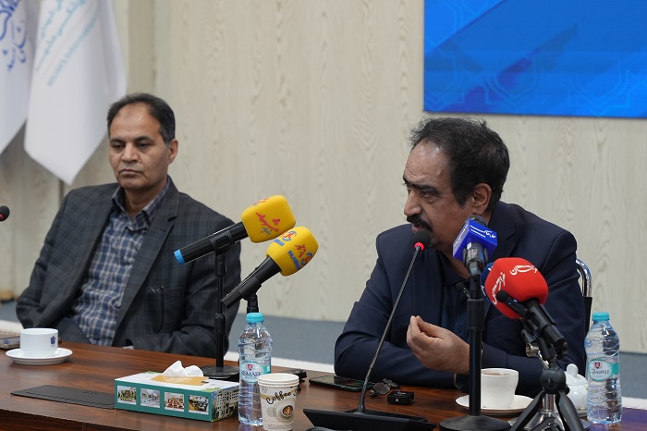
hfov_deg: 19.5
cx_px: 324
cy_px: 216
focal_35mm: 105
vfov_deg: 13.0
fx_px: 1886
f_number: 4
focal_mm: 70
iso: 1250
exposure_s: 1/160
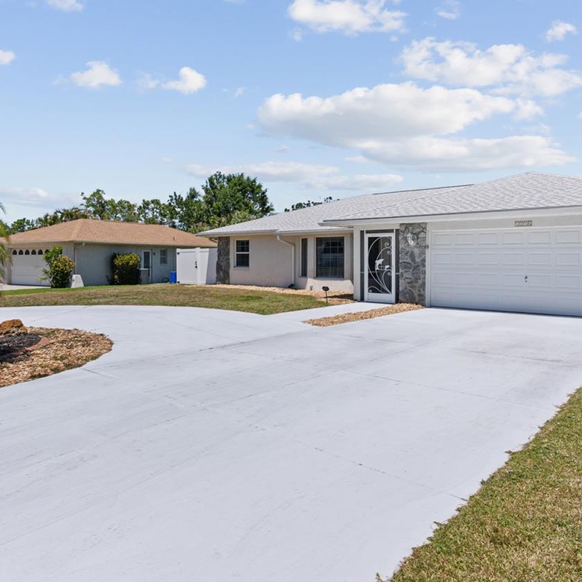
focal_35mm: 26
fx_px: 495
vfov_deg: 60.6
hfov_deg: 60.4
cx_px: 233
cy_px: 246
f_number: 8
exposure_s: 1/160
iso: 100
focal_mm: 16
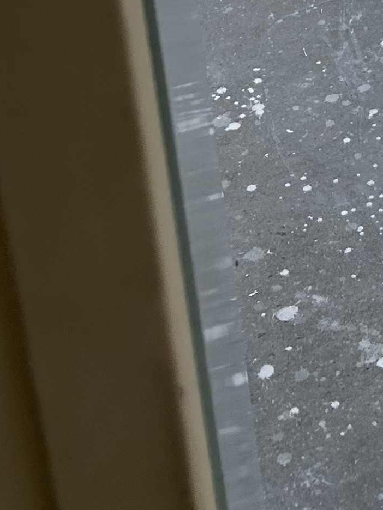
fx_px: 1652
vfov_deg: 14.8
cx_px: 718
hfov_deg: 12.0
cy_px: -467
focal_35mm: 112
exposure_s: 1/121
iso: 64
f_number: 1.5
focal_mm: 5.7
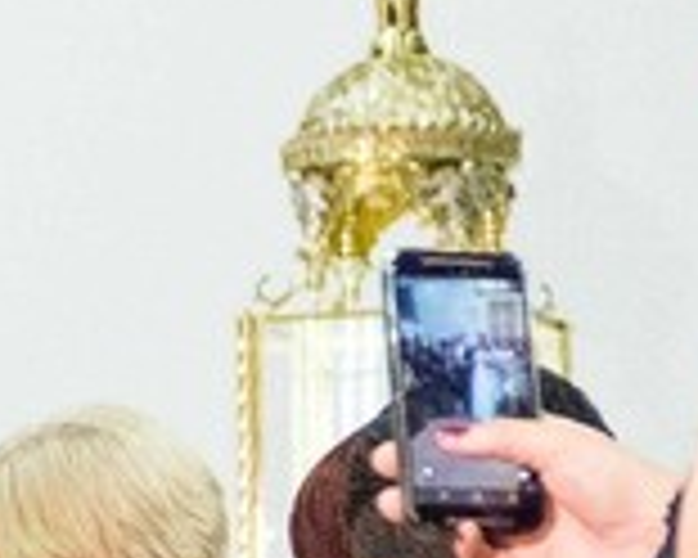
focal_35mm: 444
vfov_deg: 3.4
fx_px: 9172
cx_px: -1018
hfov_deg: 4.3
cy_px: 1341
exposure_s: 1/100
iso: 5000
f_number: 4
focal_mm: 40.7
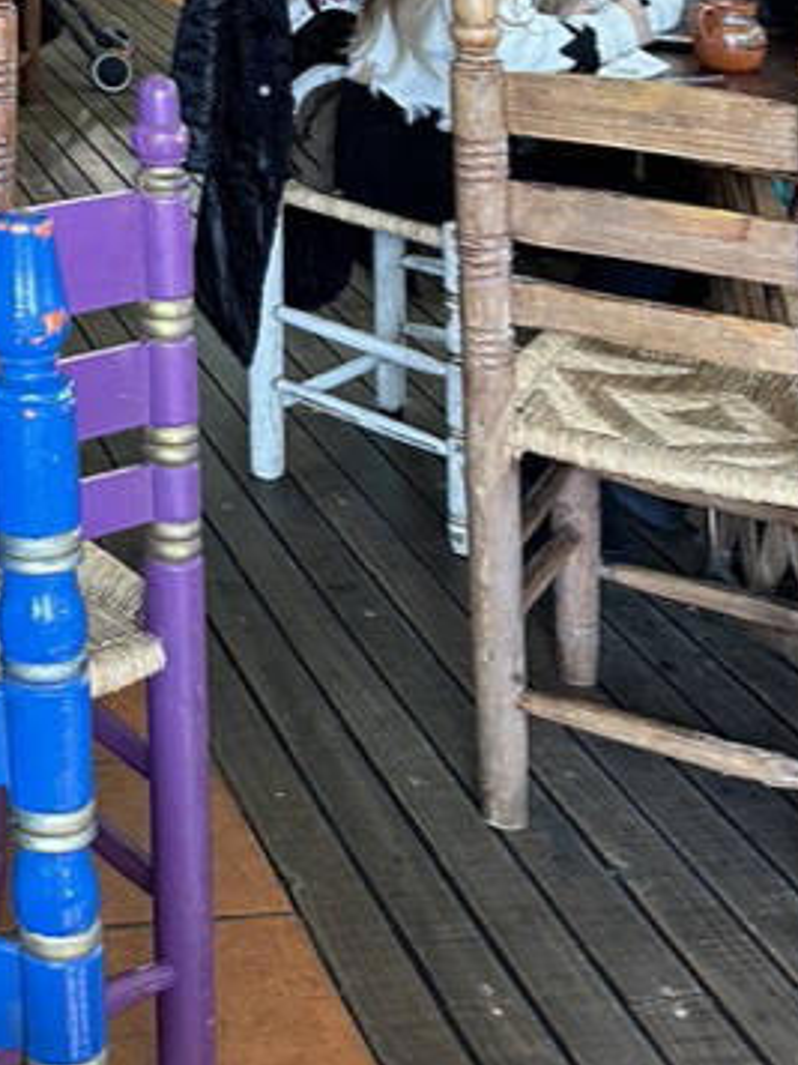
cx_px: -136
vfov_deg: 24.0
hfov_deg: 20.1
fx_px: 2121
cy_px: -392
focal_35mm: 69
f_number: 1.8
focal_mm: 6.9
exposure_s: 1/121
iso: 200
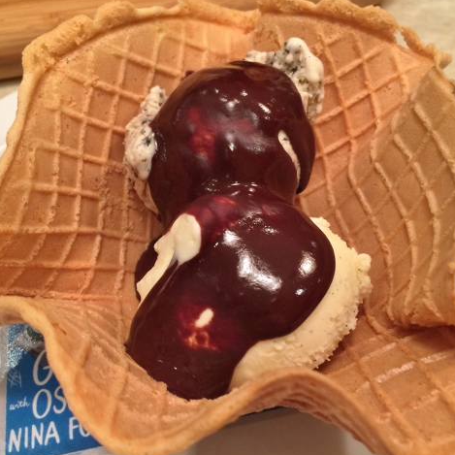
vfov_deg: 47.2
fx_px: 520
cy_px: 227
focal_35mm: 35
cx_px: 215
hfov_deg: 47.2
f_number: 2.2
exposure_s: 1/15
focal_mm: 4.15
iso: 64
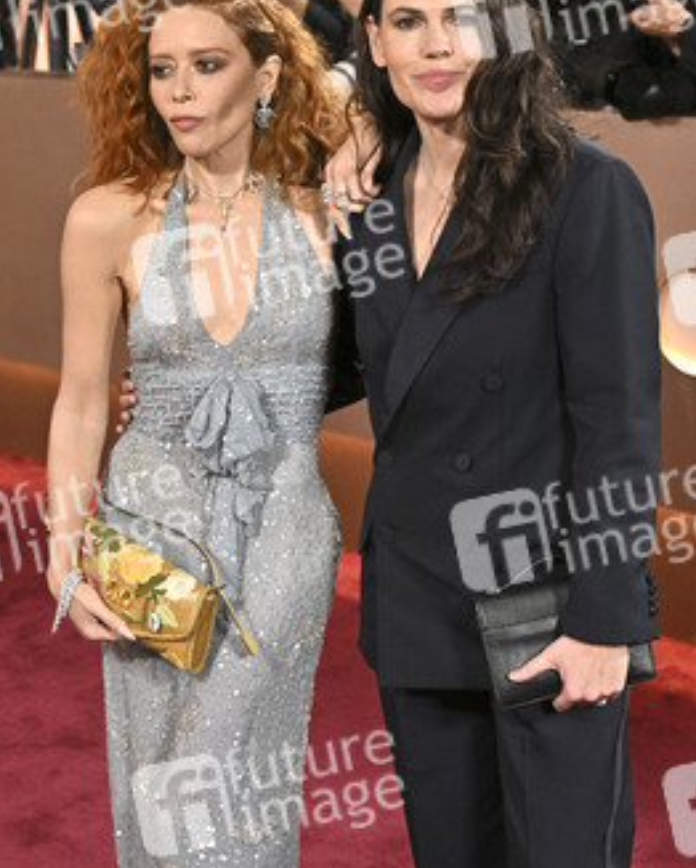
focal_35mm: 55
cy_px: 396
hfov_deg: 27.6
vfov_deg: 34.1
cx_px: 345
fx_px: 1415
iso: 2500
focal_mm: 48
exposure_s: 1/320
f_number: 5.6
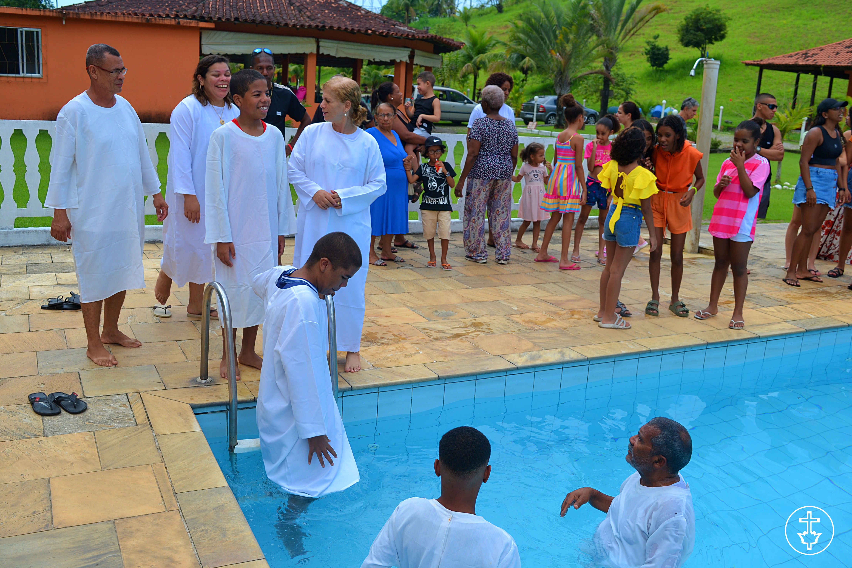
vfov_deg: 40.0
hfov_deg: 57.2
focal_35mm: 33
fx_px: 781
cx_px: 426
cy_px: 284
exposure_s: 1/250
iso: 100
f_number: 8
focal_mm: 22
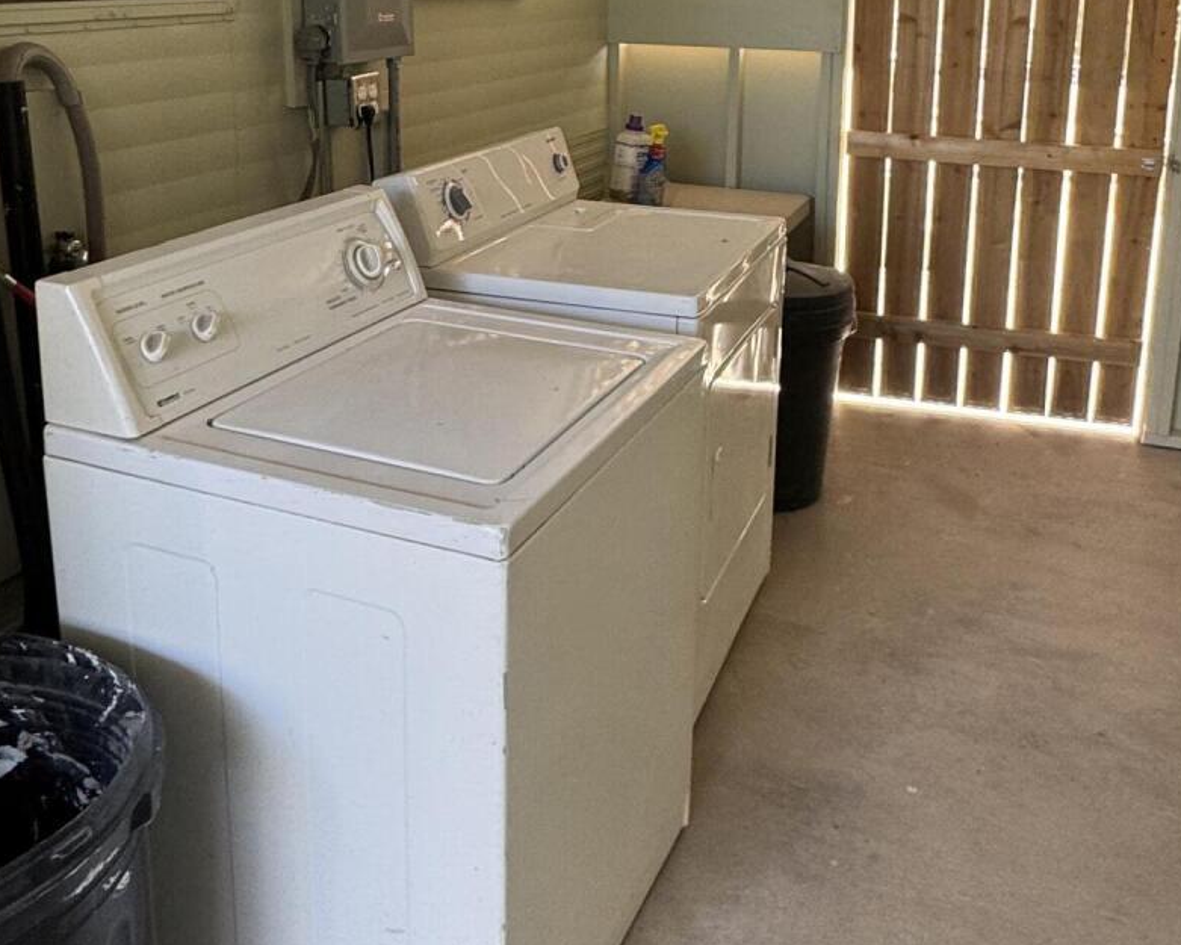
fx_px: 1224
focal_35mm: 35
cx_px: 667
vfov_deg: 41.0
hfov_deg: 51.4
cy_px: 237
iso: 160
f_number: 2.2
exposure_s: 1/99
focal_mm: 2.22
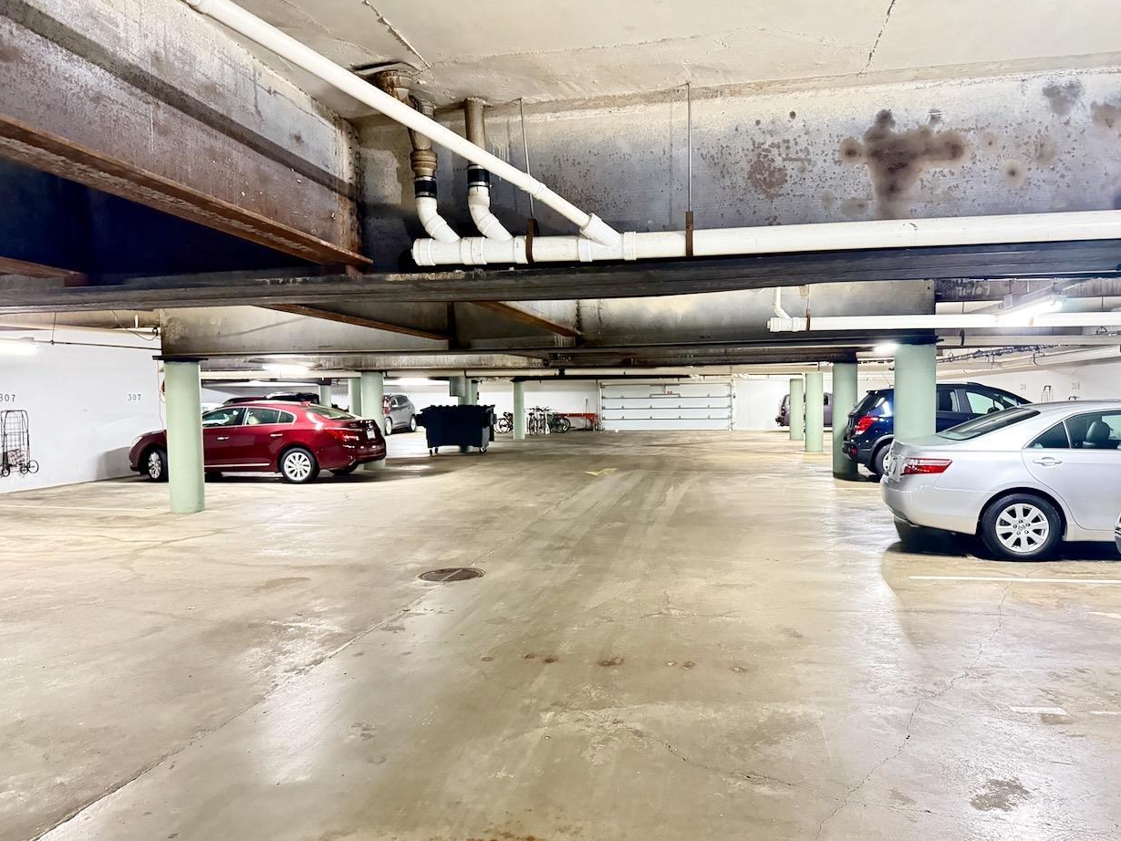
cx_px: 582
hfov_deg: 69.4
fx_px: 810
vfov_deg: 54.9
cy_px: 434
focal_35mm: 25
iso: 1600
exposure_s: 1/30
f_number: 1.78
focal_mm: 6.76
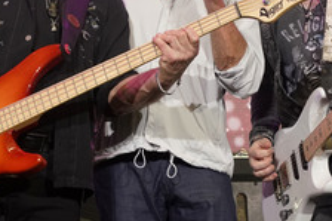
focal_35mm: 115
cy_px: 52
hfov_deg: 17.8
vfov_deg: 11.9
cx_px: 170
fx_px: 1060
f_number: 5.6
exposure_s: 1/400
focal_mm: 57
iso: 1600
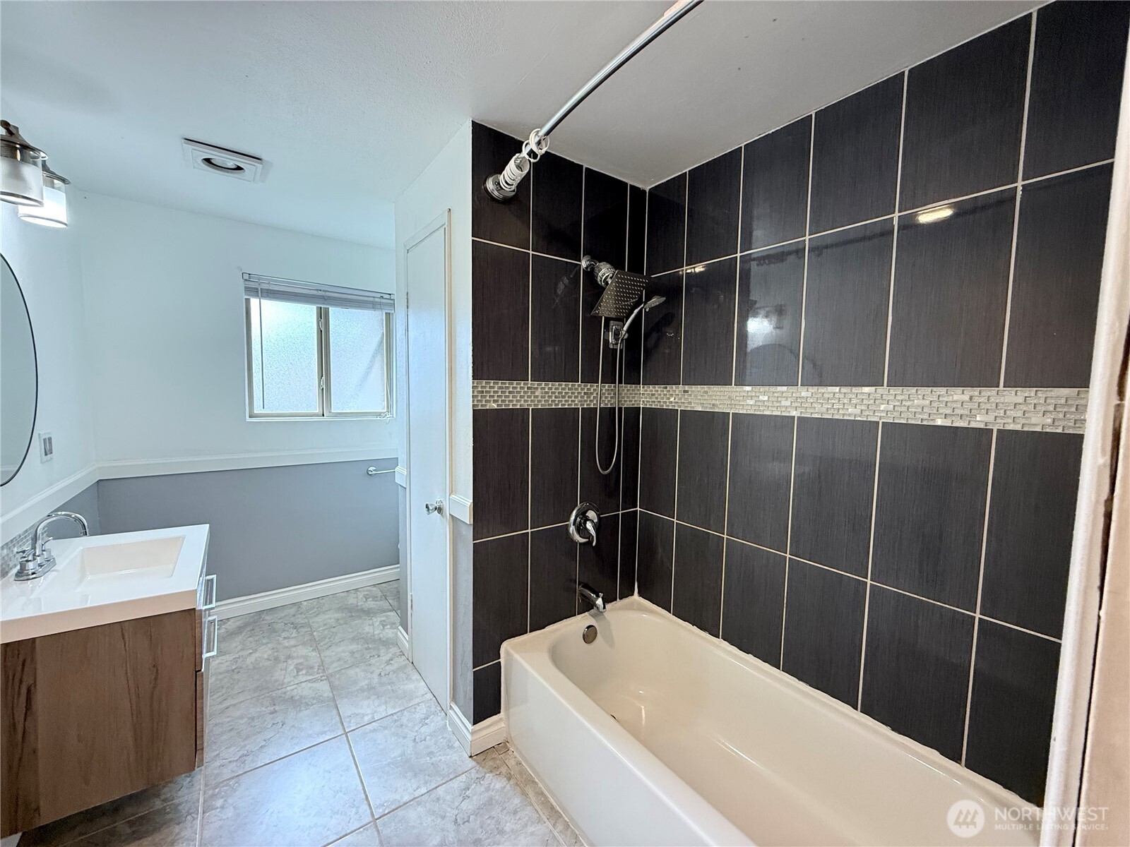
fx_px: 457
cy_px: 424
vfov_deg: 85.7
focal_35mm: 14
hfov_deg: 102.1
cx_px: 565
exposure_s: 1/120
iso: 320
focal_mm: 2.22
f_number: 2.2
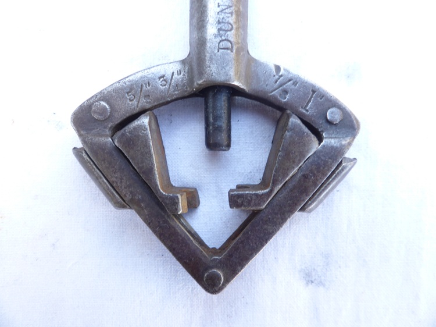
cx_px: 218
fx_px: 302
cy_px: 164
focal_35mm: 24
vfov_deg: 56.8
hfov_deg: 71.6
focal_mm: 4.3
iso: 100
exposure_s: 1/13
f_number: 5.6
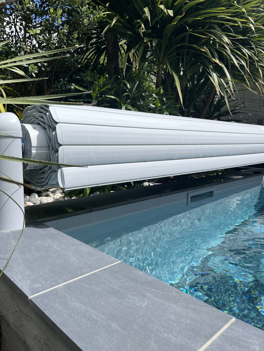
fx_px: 264
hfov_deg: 53.1
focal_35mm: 26
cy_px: 176
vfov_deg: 67.3
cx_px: 132
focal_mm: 5.1
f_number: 1.6
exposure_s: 1/4310
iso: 50
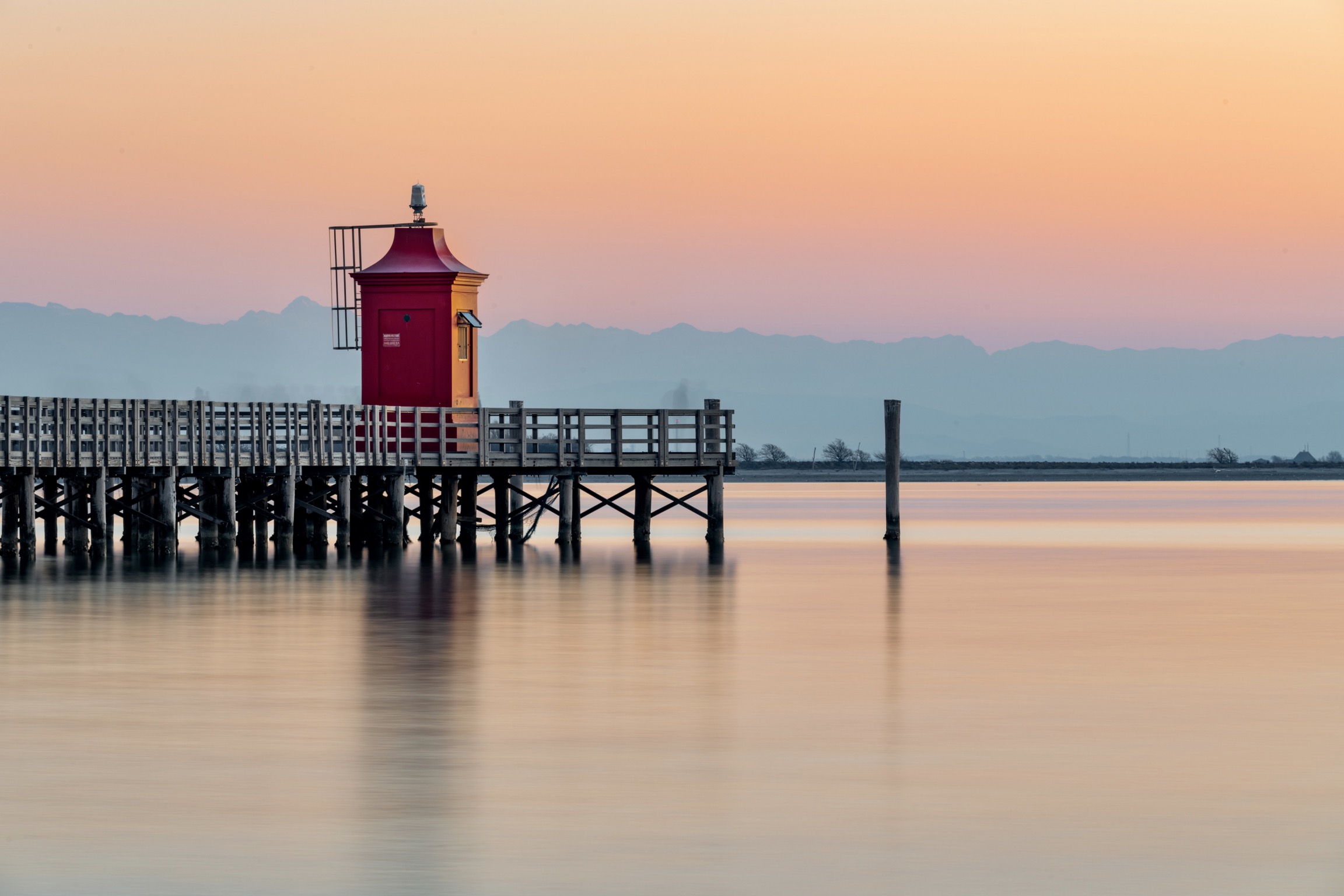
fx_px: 6533
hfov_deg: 11.7
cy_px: 448
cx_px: 672
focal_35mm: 175
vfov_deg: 7.8
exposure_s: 30
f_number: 18
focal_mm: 175
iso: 31
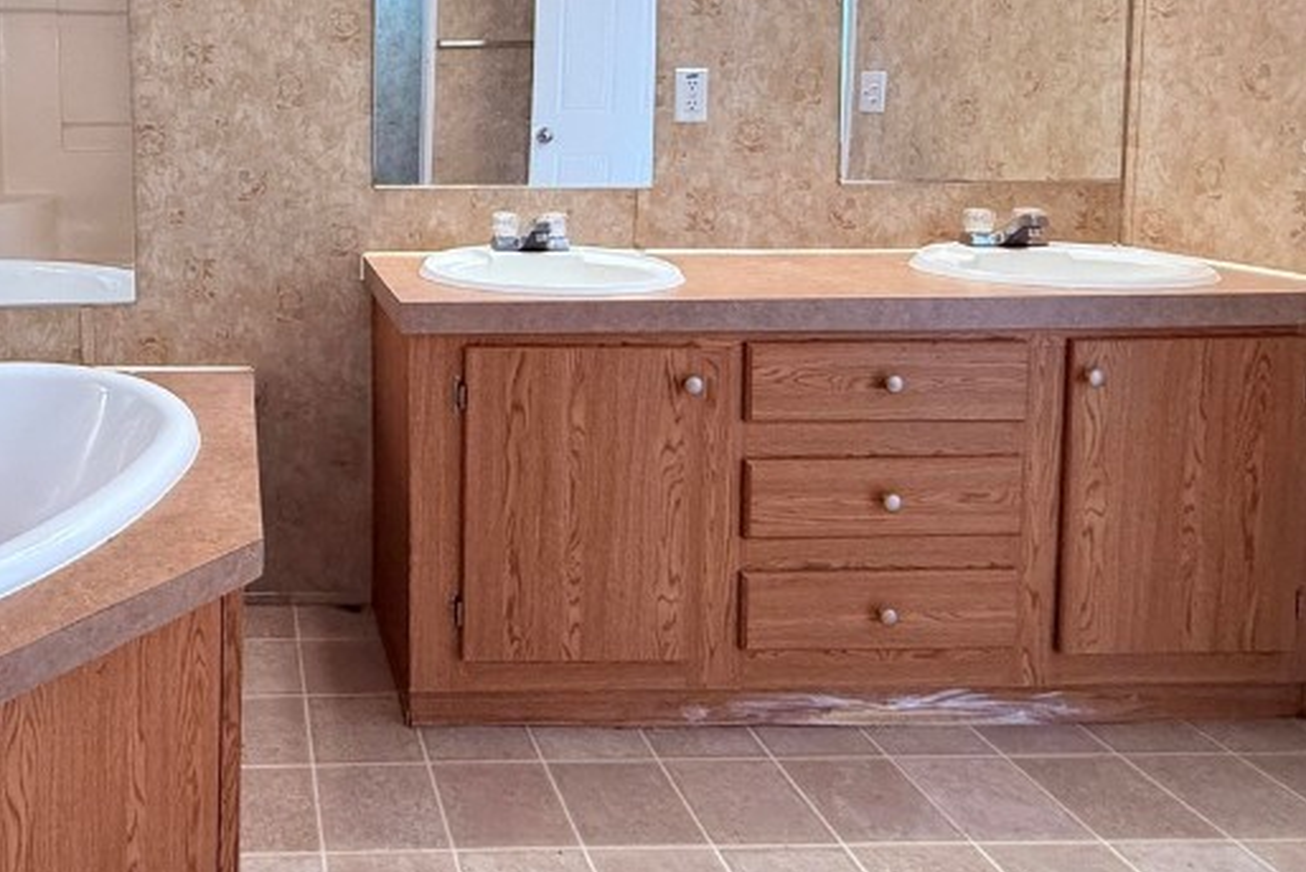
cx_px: 239
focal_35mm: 29
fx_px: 1052
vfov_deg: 42.6
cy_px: 155
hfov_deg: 58.2
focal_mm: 2.22
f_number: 2.2
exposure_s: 1/120
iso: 500
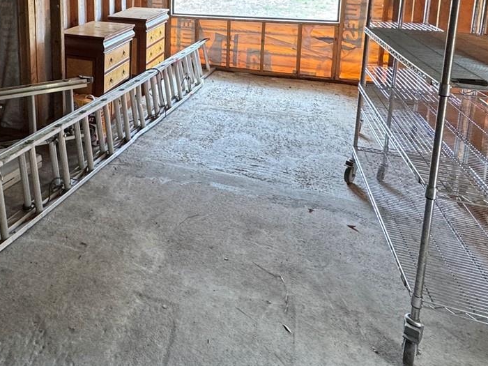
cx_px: 68
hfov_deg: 51.5
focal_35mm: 32
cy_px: 22
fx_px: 451
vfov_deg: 40.1
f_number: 2.2
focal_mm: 2.22
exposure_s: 1/99
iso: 250
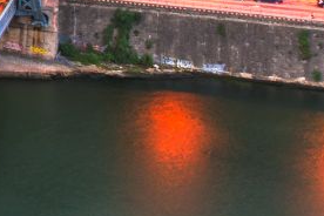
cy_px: -162
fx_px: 1503
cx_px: -560
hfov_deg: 10.0
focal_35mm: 167
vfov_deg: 8.0
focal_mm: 24
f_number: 14
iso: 100
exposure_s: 8
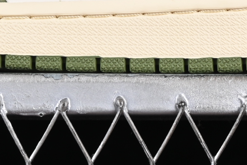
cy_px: -140
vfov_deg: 4.2
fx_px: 2203
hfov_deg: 6.4
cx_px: 36
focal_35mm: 321
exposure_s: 1/80
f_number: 8
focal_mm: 50
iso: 160
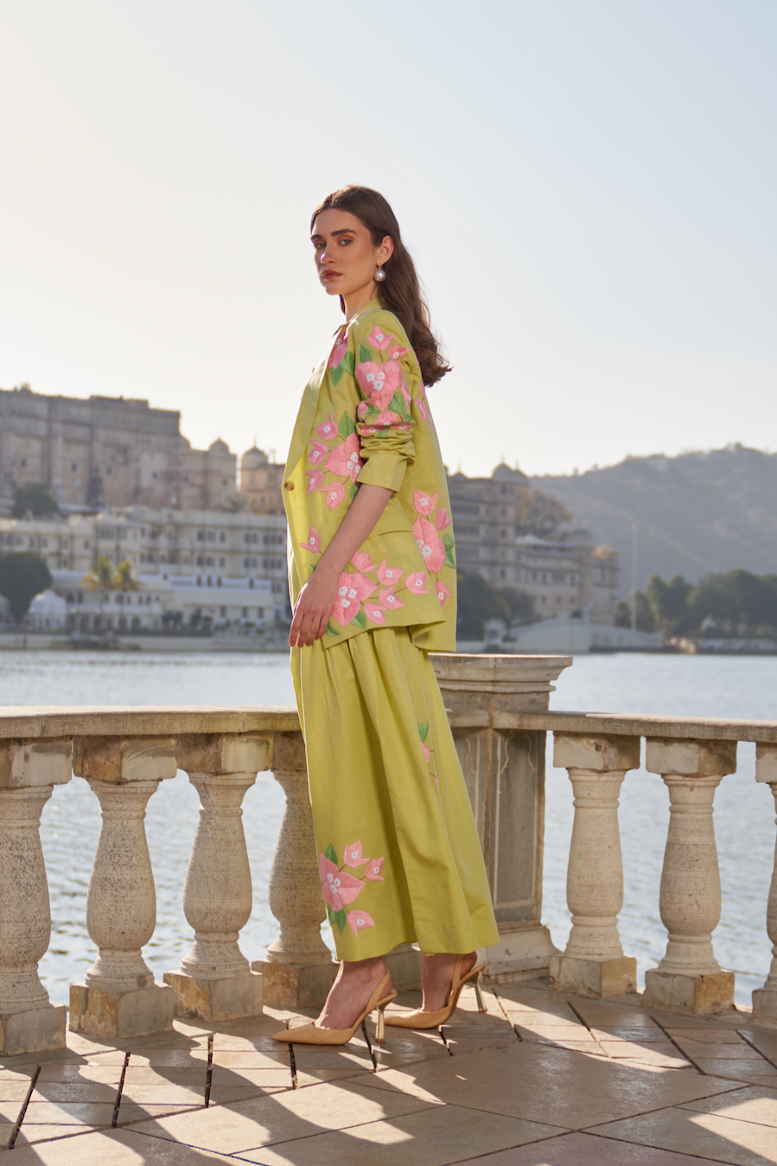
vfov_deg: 40.3
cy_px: 583
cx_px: 388
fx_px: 1587
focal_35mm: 49
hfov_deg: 27.5
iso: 50
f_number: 2.8
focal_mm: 33
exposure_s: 1/1000
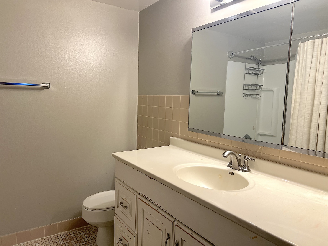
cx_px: 164
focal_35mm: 26
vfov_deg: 53.1
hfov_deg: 67.3
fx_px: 246
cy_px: 123
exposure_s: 1/120
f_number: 1.5
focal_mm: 5.7
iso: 100
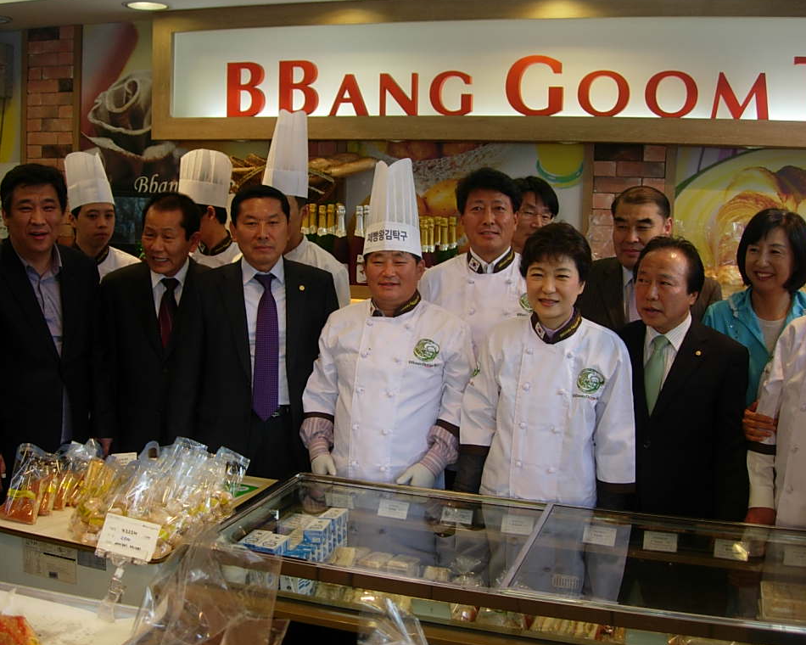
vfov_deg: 37.3
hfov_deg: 45.8
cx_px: 379
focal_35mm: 40
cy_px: 321
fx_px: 954
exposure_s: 1/78.3
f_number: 2.8
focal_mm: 7.8
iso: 64
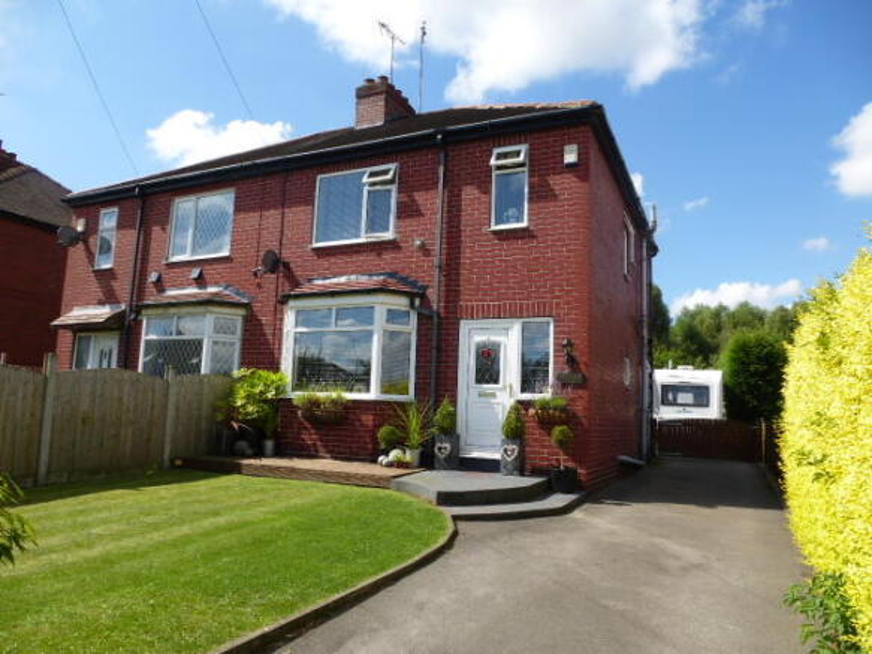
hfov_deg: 71.6
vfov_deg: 56.8
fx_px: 604
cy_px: 327
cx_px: 436
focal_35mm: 24
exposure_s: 1/500
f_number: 4
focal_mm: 4.3
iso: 100
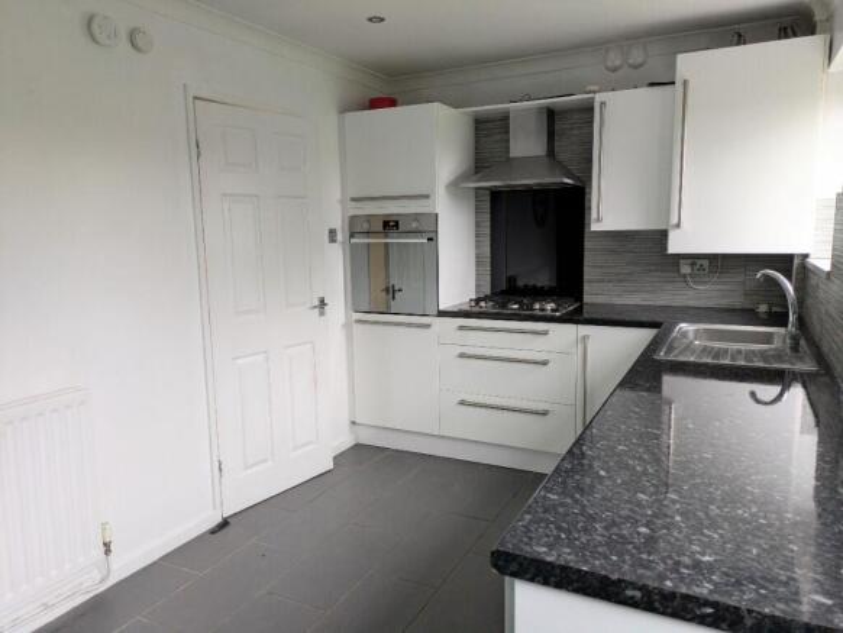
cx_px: 422
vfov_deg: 54.9
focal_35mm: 25
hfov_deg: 69.4
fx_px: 609
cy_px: 316
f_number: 1.89
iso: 226
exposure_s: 1/25
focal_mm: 5.43
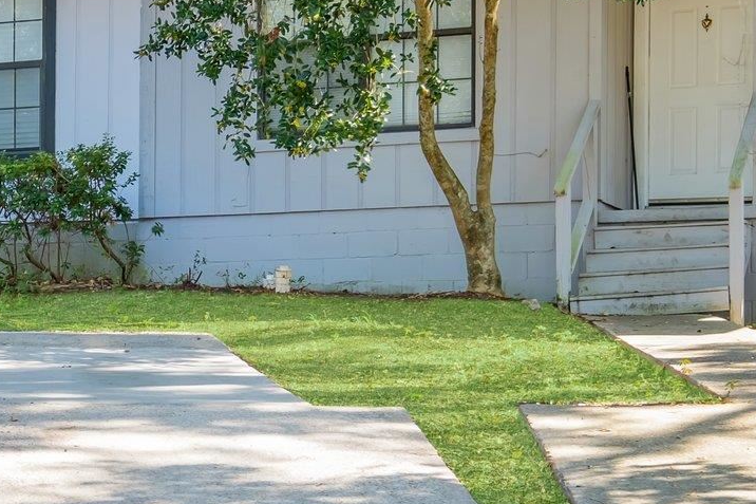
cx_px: -13
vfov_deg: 13.2
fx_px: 2162
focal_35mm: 103
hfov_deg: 19.2
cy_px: 439
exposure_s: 1/75
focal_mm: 24
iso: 250
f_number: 8
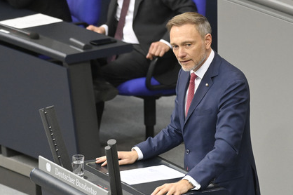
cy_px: 105
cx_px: 154
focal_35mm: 259
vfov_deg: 5.3
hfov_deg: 8.0
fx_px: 2106
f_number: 5.6
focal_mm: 240
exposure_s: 1/400
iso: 10000
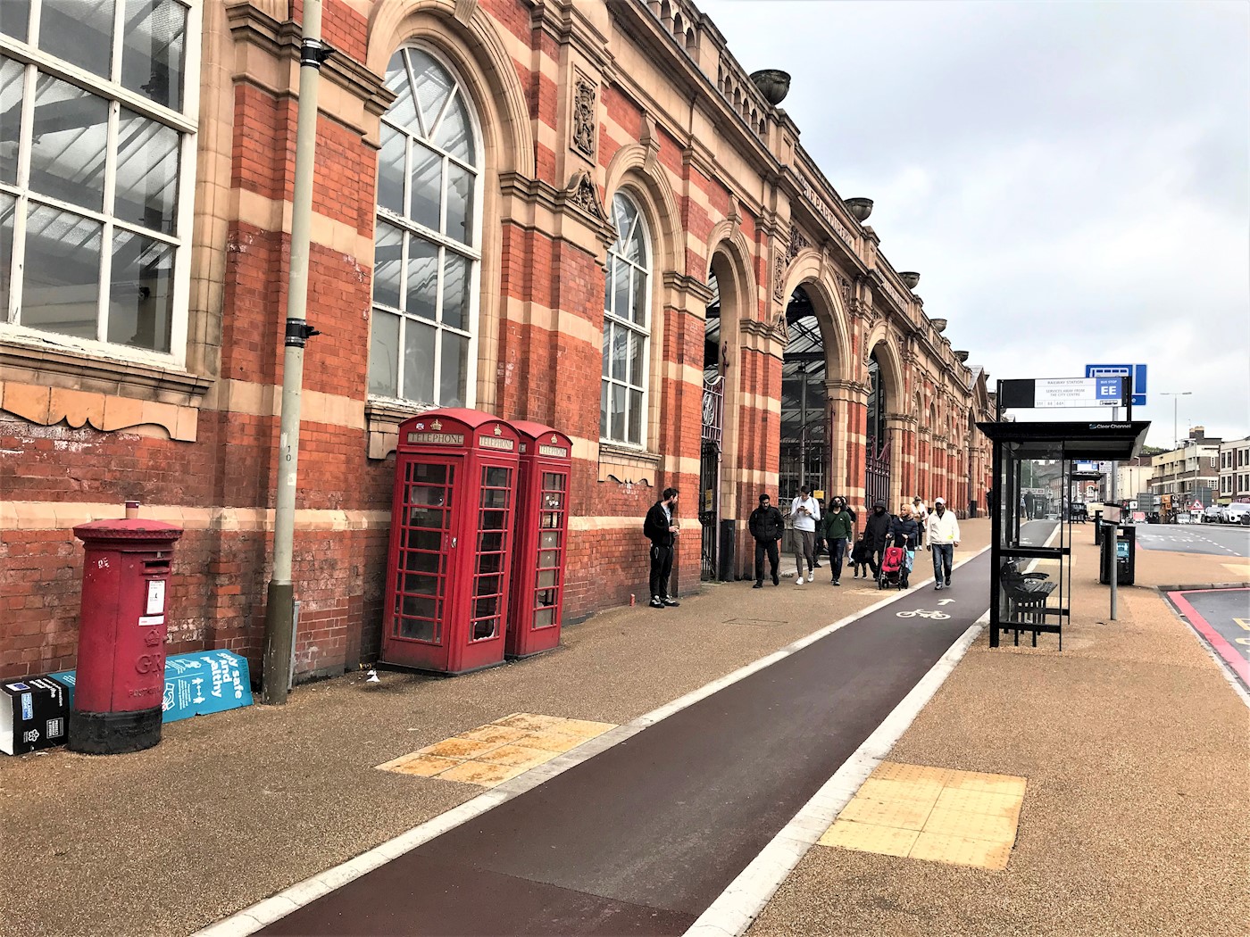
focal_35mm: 28
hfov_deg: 63.4
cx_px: 625
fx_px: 1011
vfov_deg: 49.7
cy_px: 468
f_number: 1.8
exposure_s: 1/638
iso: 20
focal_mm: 3.99
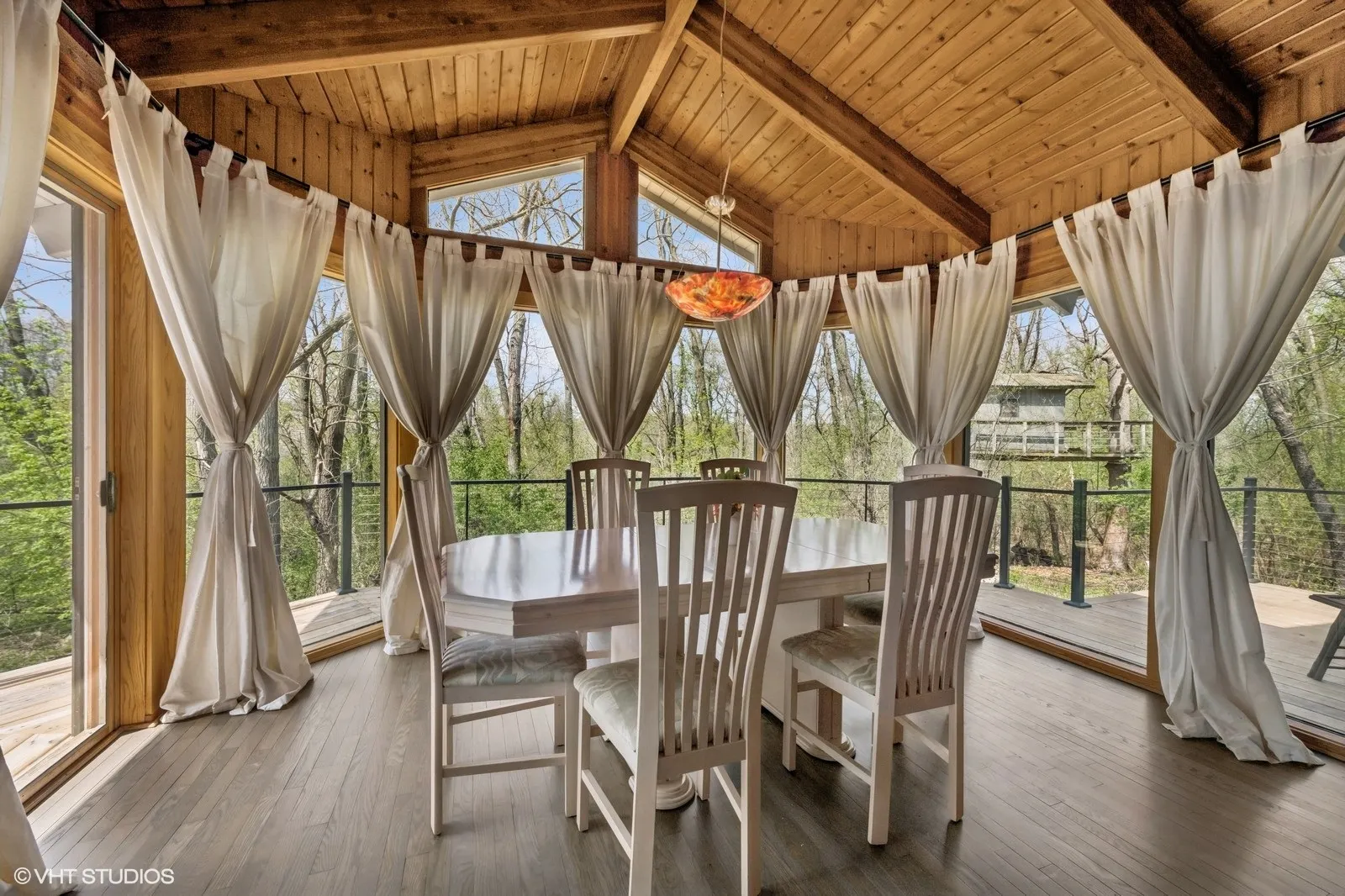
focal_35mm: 14
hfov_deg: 104.3
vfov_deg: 81.2
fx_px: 523
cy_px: 448
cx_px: 672
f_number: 9.5
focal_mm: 14
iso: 200
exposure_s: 1/60
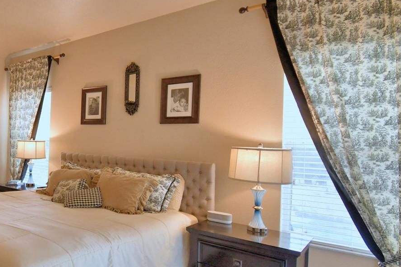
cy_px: 142
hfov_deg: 60.1
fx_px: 301
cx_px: 62
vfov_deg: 47.9
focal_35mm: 27
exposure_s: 1/30
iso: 400
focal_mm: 10
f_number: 4.5
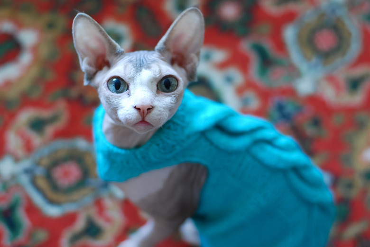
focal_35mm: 75
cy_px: 124
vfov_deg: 18.2
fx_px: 772
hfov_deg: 27.0
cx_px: 185
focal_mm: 50
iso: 500
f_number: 2.4
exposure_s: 1/30
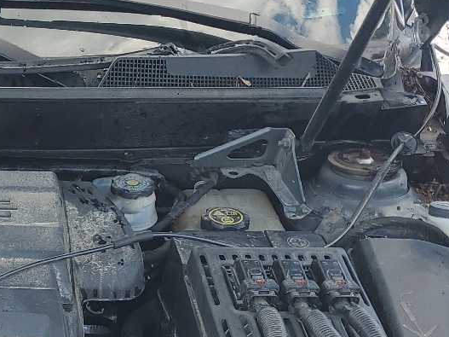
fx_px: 1024
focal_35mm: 79
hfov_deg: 22.9
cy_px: 269
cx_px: -73
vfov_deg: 18.5
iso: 50
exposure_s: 1/556
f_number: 1.5
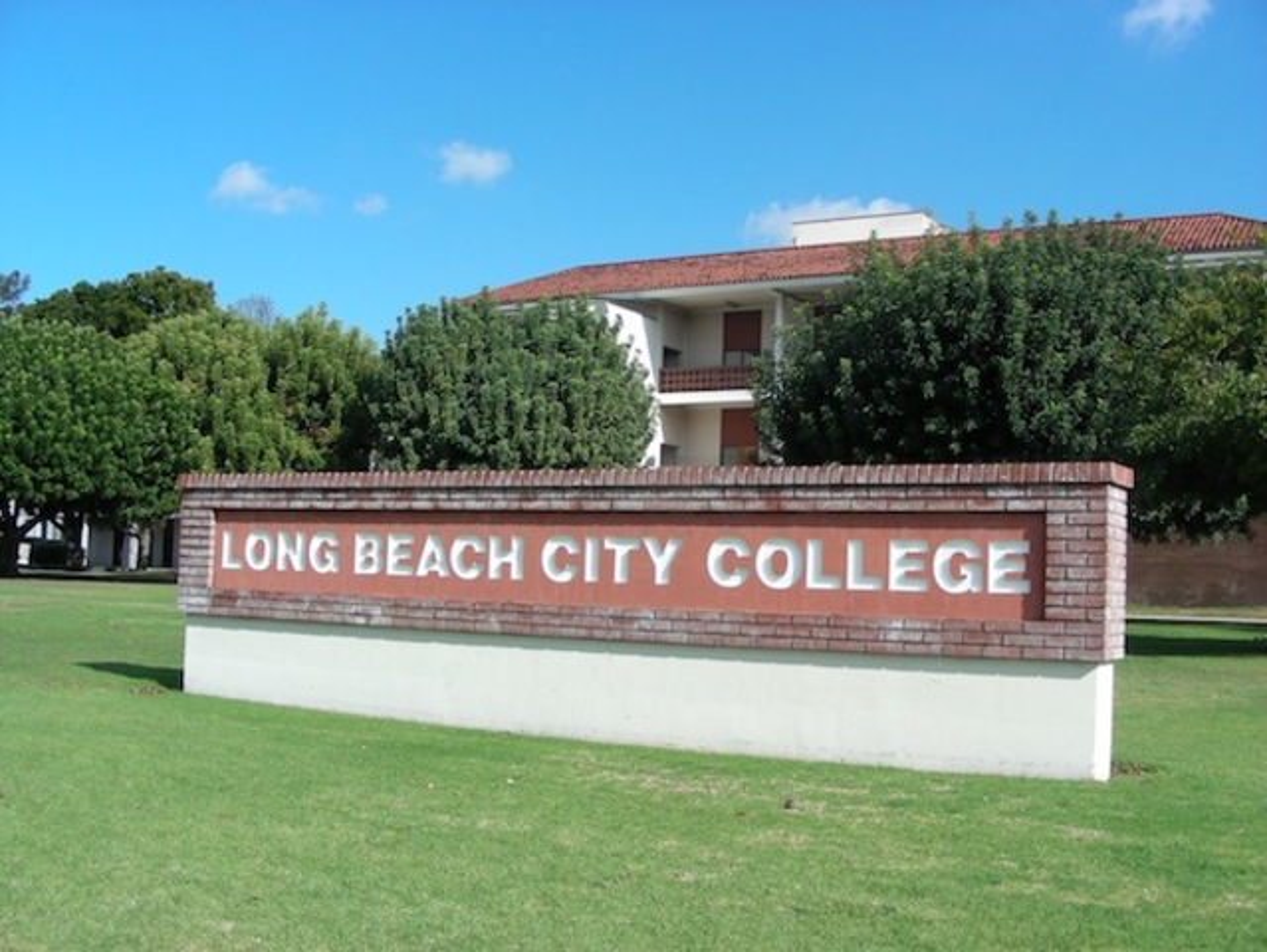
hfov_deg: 49.0
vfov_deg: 37.8
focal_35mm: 38
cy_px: 476
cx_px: 634
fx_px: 1392
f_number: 4
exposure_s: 1/565
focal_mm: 6.3
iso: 70
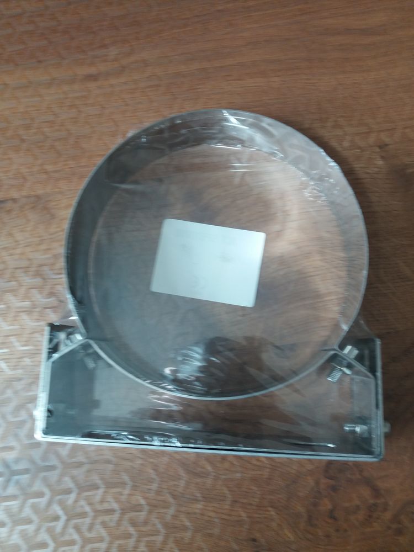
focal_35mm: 28
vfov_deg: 63.4
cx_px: 207
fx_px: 446
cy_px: 276
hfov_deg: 49.7
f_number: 1.9
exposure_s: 1/33
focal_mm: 3.7
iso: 80
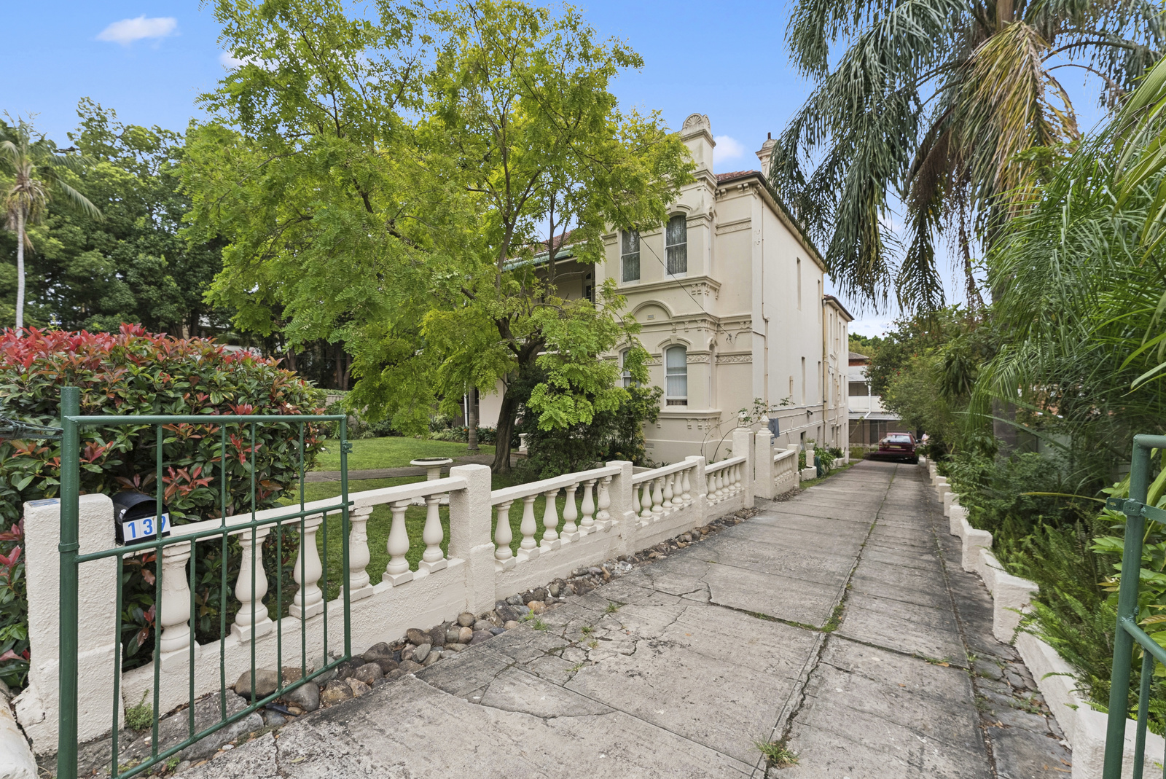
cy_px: 390
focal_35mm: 14
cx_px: 583
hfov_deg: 104.2
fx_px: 454
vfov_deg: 81.3
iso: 500
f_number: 6.3
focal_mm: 14
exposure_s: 1/400
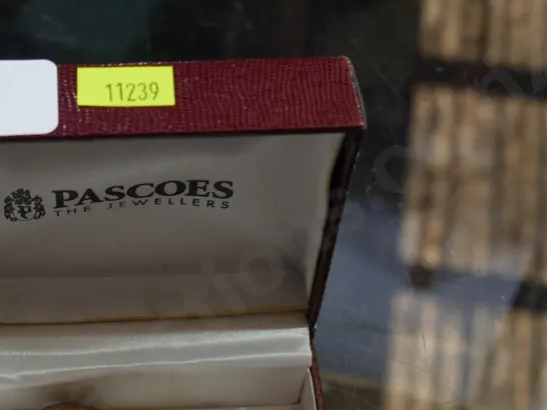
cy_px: 360
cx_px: 140
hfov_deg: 25.7
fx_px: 1186
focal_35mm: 75
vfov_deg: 19.3
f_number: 4.5
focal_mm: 20
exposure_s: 1/60
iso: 200
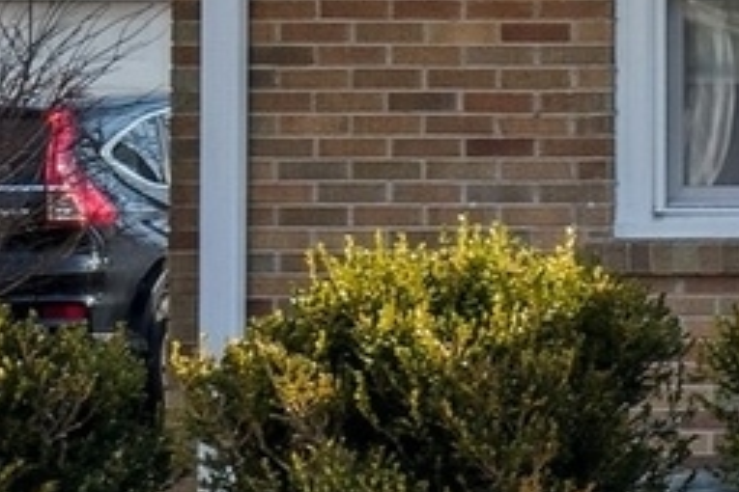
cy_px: -113
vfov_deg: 6.5
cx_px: 2179
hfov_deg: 8.3
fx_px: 4310
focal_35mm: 210
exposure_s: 1/500
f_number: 9
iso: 200
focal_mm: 22
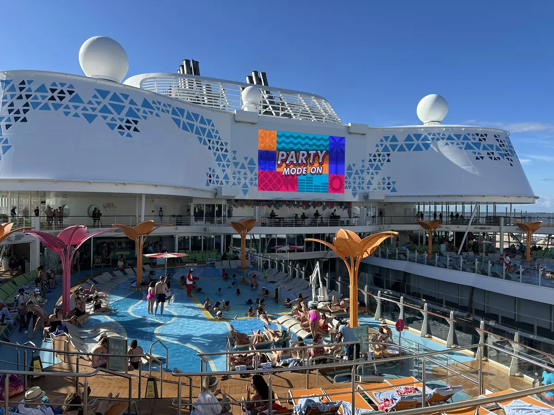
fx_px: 384
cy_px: 208
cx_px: 277
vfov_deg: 56.8
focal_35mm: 24
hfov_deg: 71.6
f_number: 1.78
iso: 80
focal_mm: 6.86
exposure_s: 1/4016
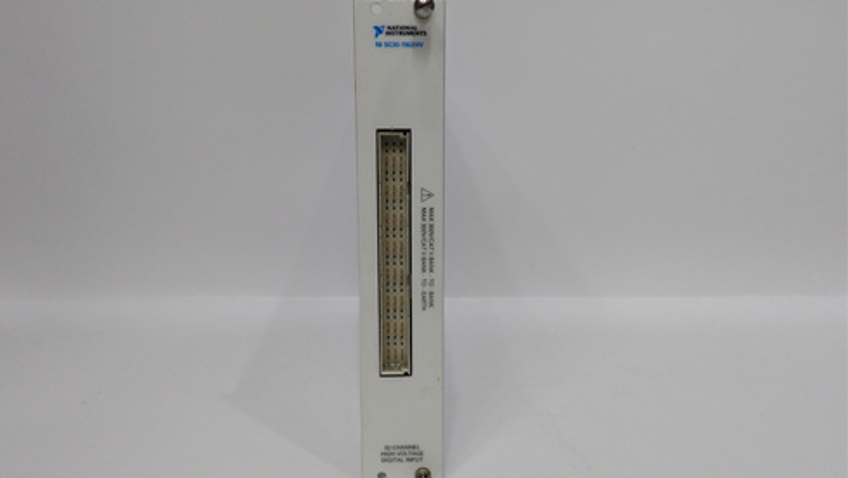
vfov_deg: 39.0
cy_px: 229
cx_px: 417
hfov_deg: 64.3
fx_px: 675
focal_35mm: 30
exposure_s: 1/33
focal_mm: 3.79
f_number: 2
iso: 162
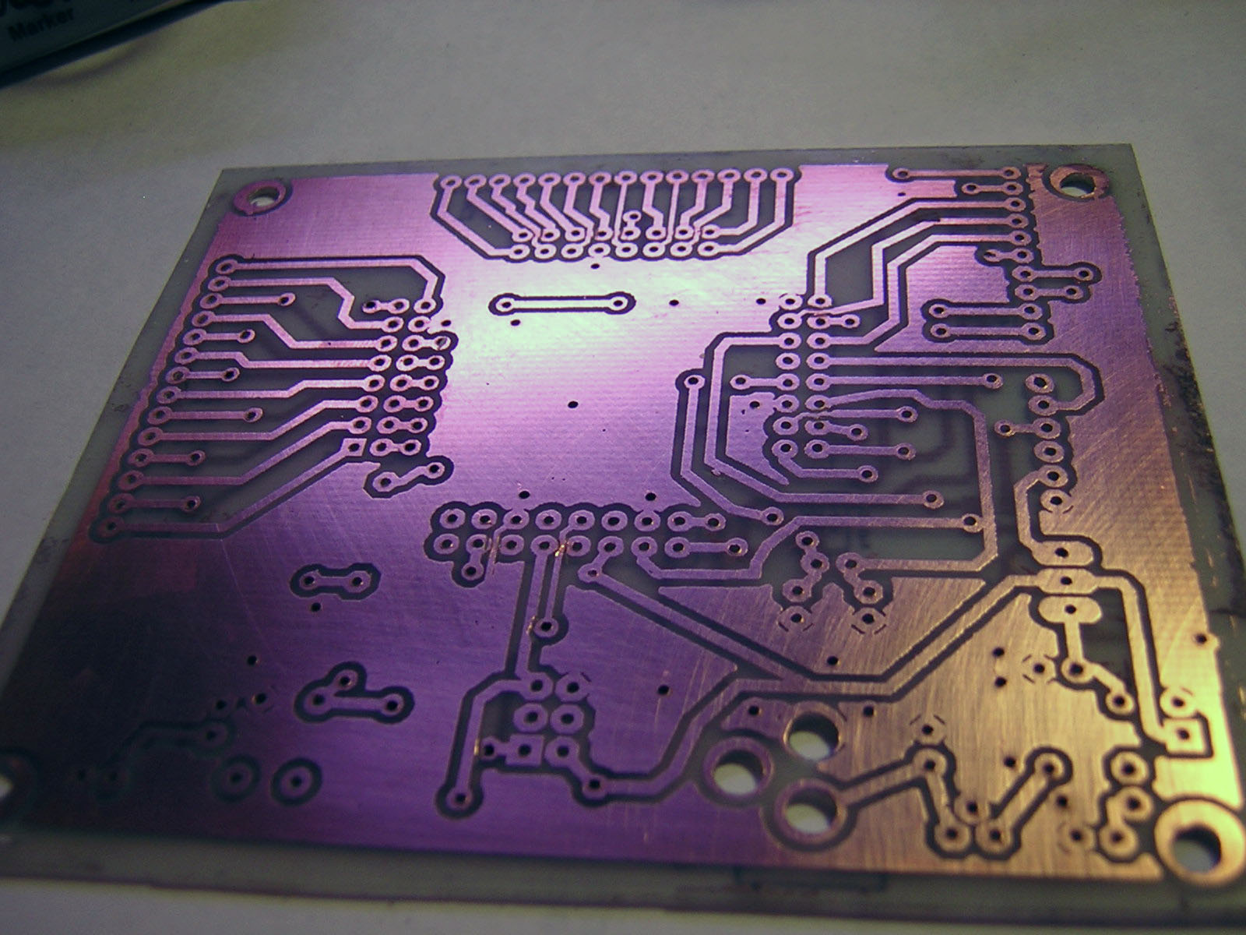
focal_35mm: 36
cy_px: 468
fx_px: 1296
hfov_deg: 51.4
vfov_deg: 39.7
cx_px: 623
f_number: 2.6
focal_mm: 4.7
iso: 100
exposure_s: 1/29.9
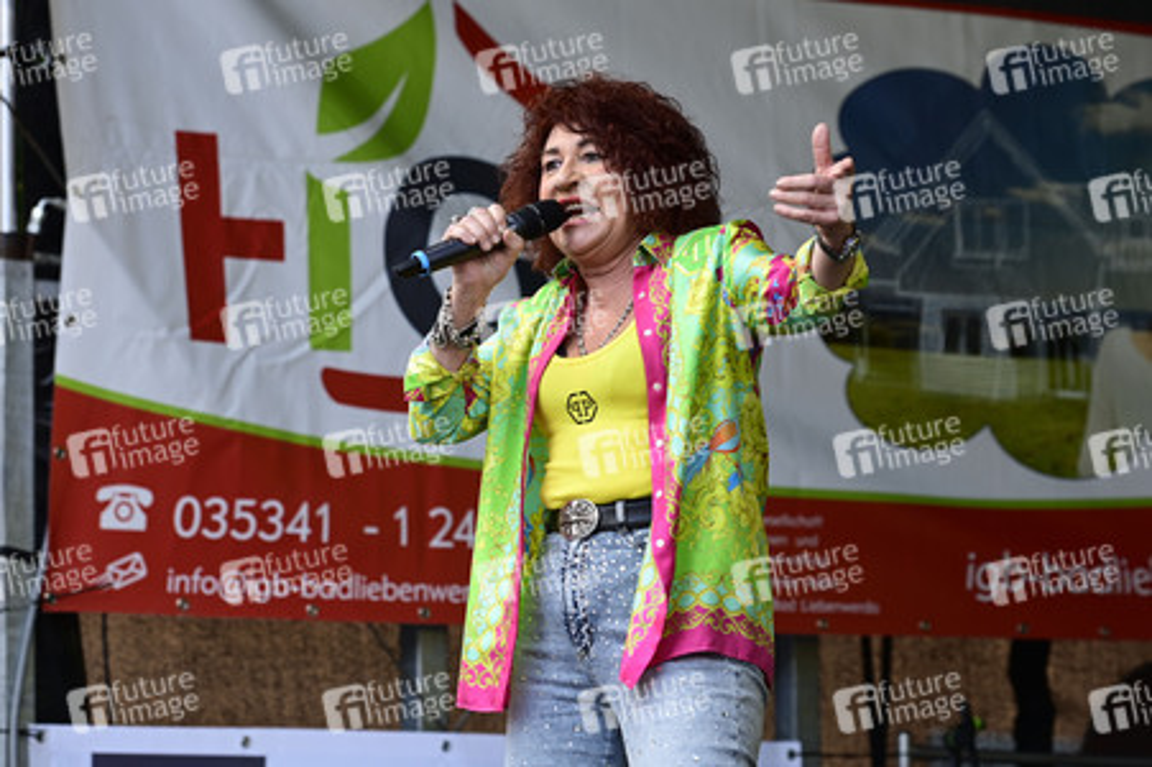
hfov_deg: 15.8
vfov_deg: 10.5
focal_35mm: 130
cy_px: 384
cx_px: 576
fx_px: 4157
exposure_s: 1/320
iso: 320
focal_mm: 130
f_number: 4
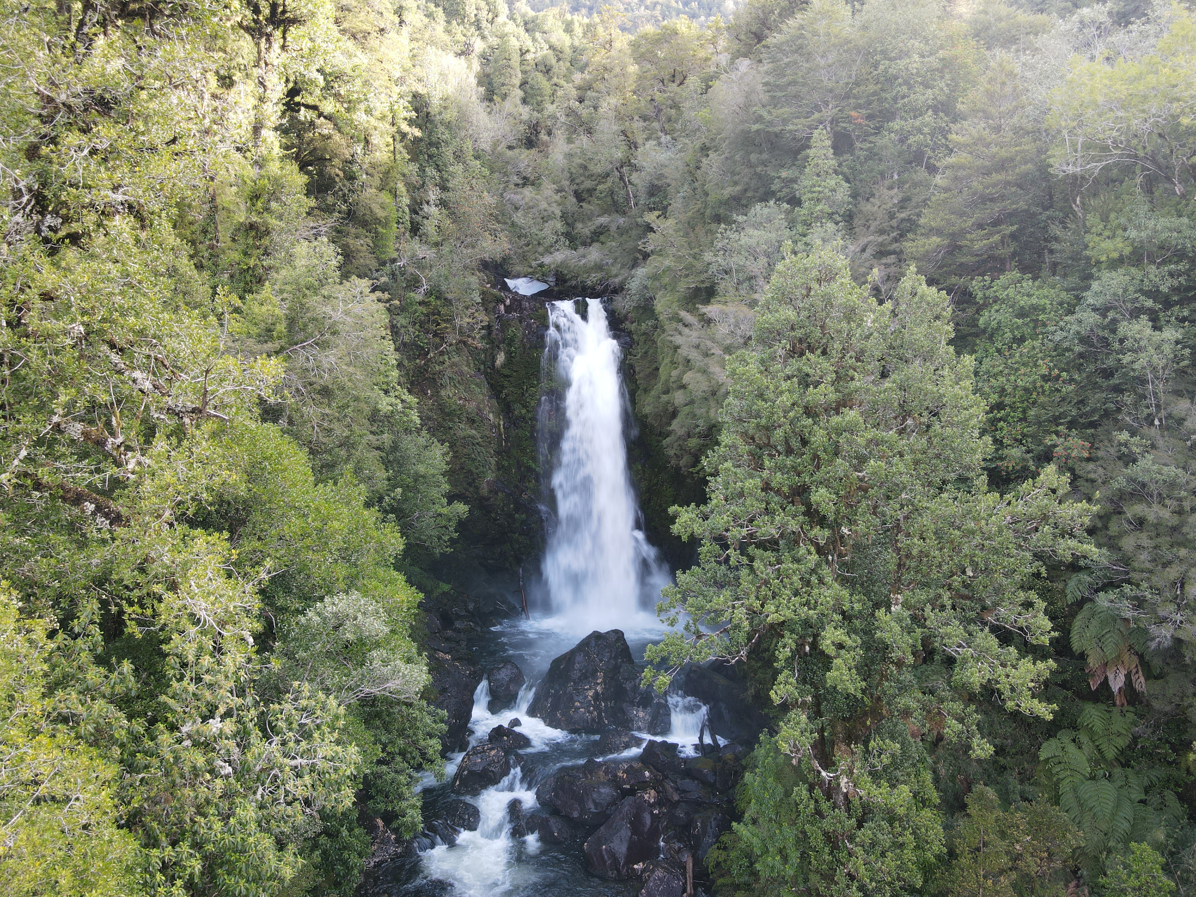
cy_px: 448
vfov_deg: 56.8
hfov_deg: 71.6
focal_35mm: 24
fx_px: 829
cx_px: 598
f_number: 2.8
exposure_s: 1/20
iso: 100
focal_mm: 4.5
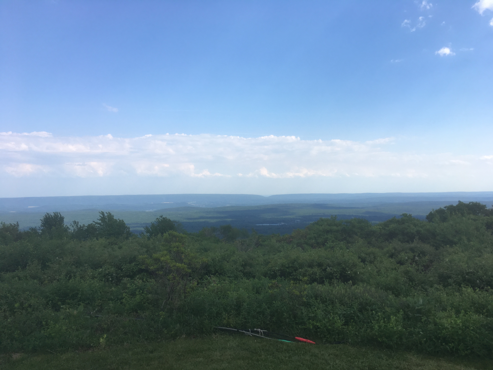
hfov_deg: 61.7
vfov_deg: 48.2
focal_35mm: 29
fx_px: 413
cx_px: 246
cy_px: 185
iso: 25
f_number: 2.2
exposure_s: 1/1304
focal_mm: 4.15
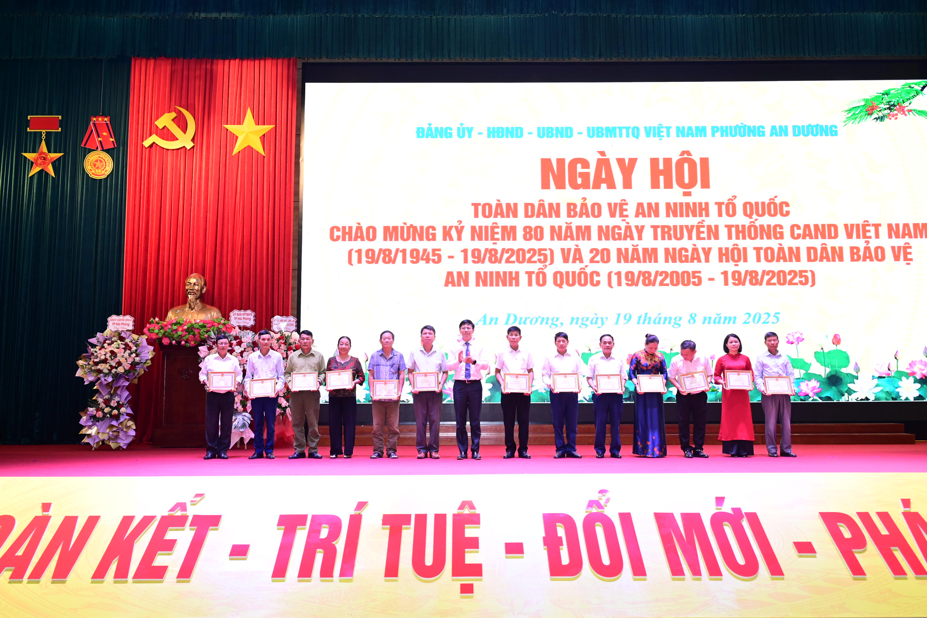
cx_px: 464
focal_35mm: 30
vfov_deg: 43.0
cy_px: 309
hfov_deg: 61.1
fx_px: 785
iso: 1250
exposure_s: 1/100
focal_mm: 30.5
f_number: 4
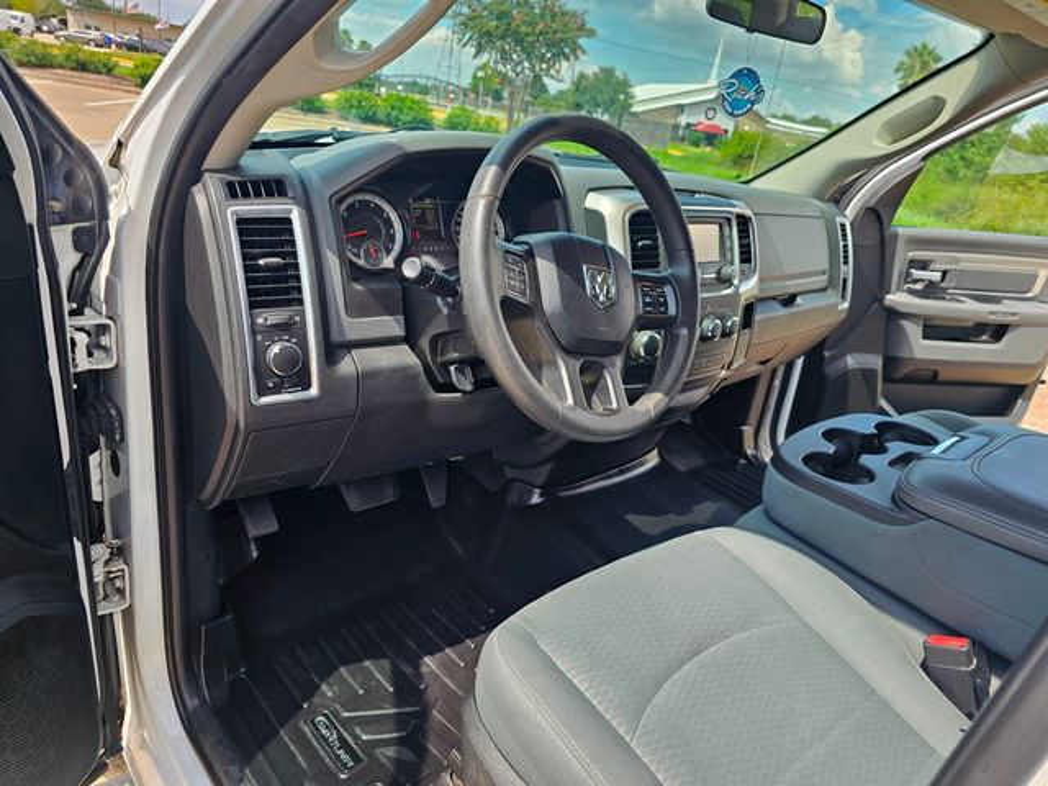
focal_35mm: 23
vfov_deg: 58.9
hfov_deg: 73.9
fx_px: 696
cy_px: 393
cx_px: 524
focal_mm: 6.3
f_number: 1.7
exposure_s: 1/377
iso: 20
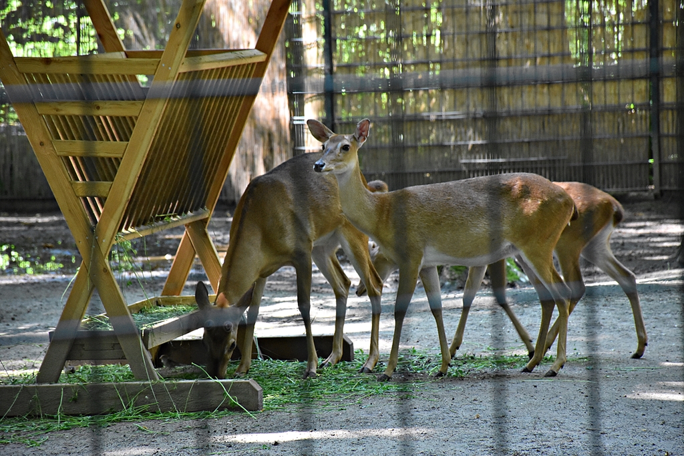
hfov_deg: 9.8
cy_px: 228
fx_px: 3990
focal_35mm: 210
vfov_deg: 6.5
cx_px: 342
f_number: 5.6
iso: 2500
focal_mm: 140
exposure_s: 1/125
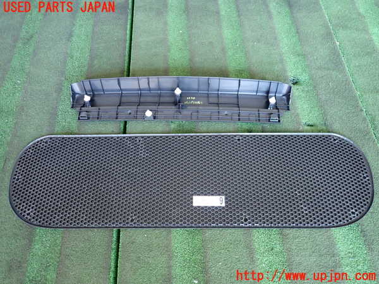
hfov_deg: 69.4
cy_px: 142
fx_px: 274
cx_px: 190
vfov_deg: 54.9
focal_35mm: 25
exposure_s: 1/30
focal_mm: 4.5
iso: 500
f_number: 2
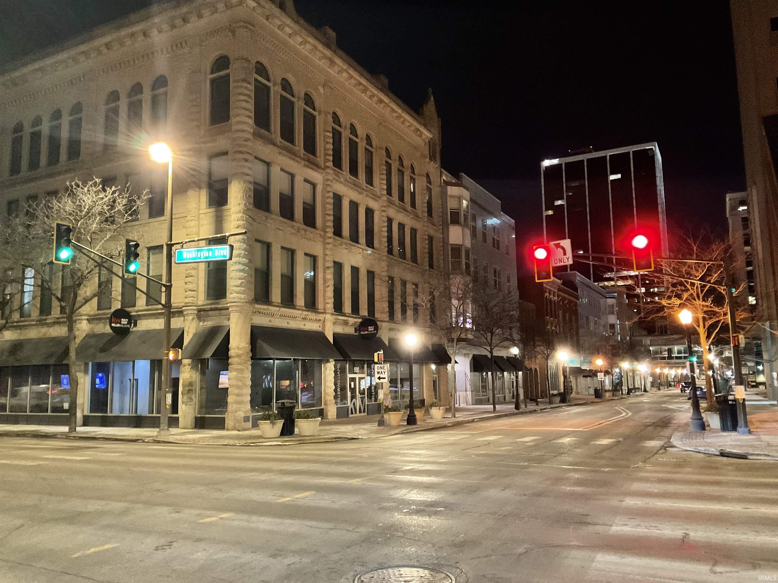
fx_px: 652
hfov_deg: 61.7
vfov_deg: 48.2
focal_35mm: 29
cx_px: 389
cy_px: 292
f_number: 1.8
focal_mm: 3
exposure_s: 1/24
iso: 500
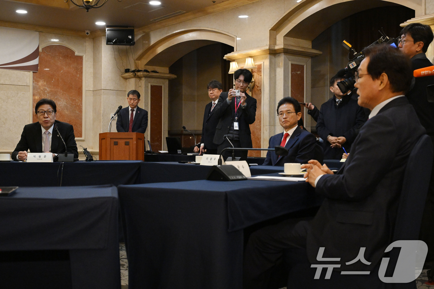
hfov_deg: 42.7
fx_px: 554
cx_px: 217
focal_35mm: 46
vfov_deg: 29.2
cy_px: 144
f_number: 6.3
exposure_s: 1/250
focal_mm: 46
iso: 4000
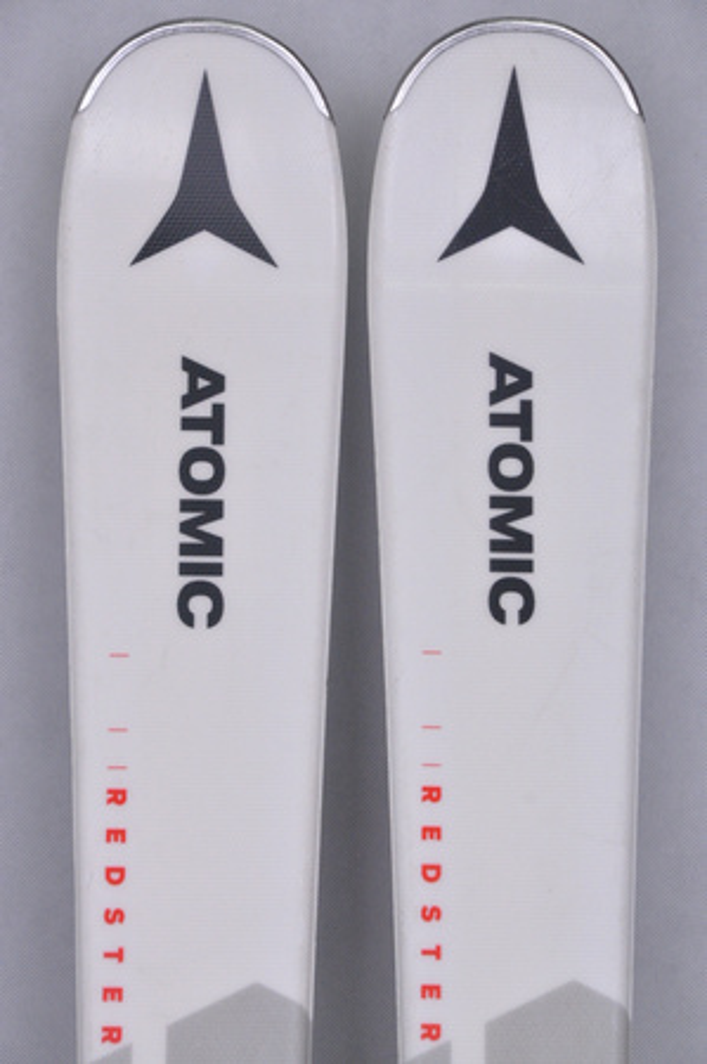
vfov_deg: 13.1
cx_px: 354
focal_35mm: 158
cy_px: 532
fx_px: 4650
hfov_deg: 8.7
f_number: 9.5
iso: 3200
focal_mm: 105
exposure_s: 1/125
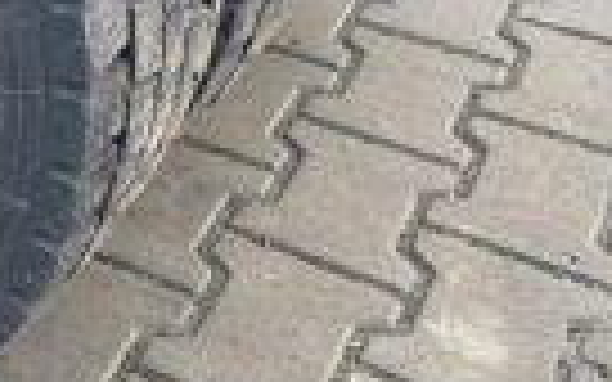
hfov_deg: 21.2
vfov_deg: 14.3
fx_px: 1451
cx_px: -216
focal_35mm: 87
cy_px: -142
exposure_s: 1/121
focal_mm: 4.25
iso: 40
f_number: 1.8
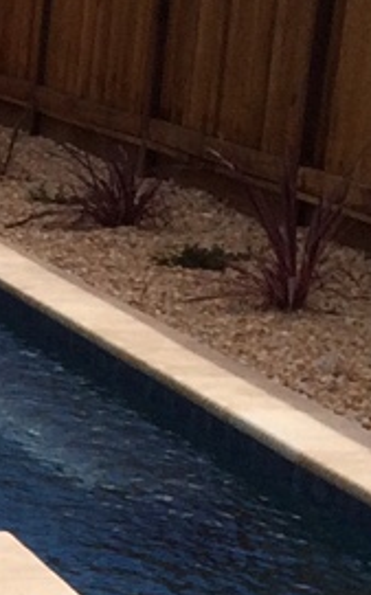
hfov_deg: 6.2
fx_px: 2998
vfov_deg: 11.2
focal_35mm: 185
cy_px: 615
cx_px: -922
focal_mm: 4.15
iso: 32
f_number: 2.2
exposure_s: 1/3425
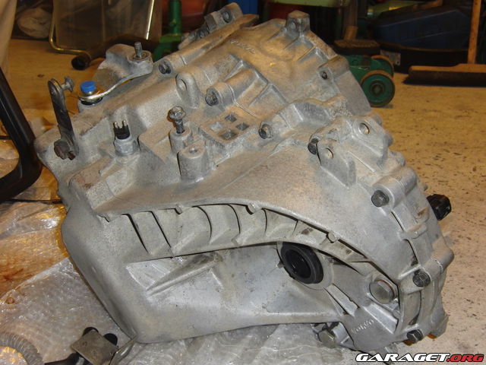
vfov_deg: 36.0
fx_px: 562
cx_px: 243
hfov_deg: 46.8
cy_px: 182
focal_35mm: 40
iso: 200
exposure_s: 1/30
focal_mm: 7.1
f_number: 3.8
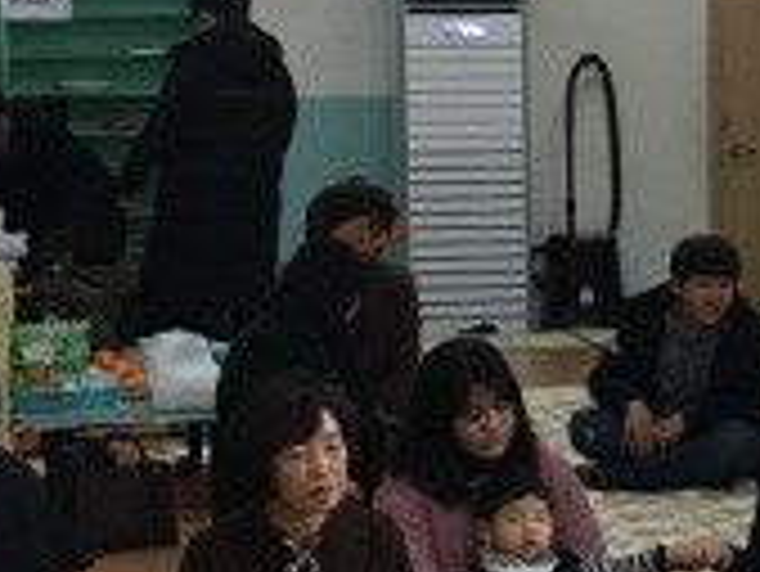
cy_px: 275
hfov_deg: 12.9
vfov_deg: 10.3
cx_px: 1169
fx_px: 3164
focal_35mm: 144
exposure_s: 1/15
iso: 32
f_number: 2.2
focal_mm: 4.15
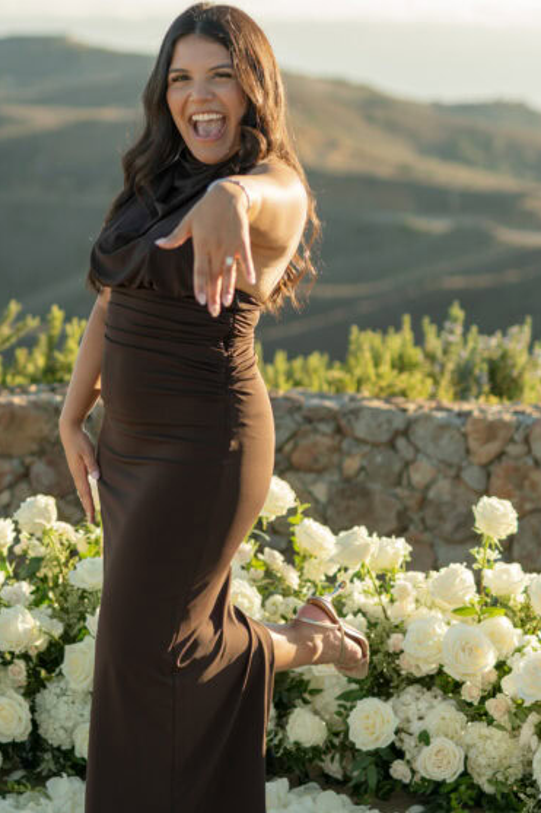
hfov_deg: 14.8
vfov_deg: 22.1
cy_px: 337
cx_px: 144
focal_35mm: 92
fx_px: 2075
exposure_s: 1/2000
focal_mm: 50
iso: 100
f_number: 1.8
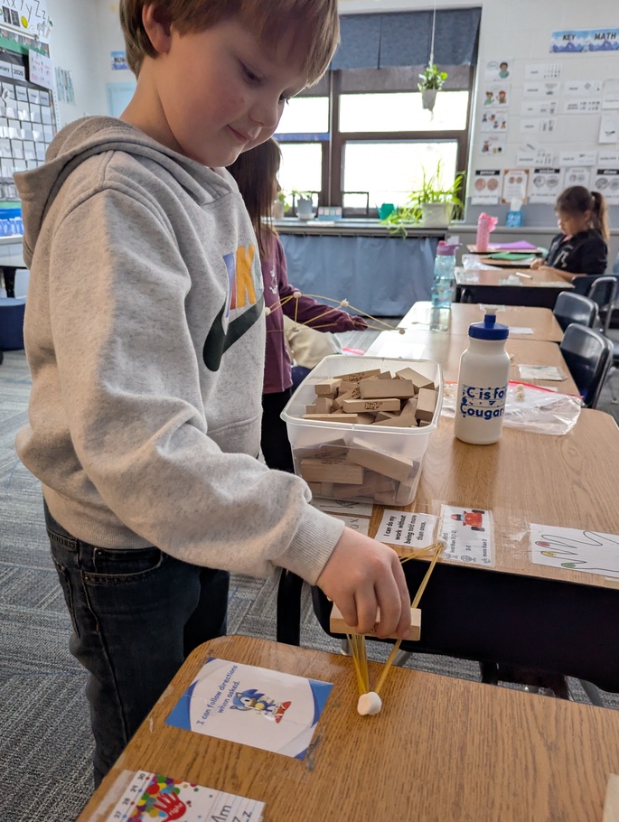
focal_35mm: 27
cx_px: 300
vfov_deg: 65.2
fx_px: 642
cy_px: 418
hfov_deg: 51.5
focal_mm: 6.81
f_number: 1.85
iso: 438
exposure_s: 1/120
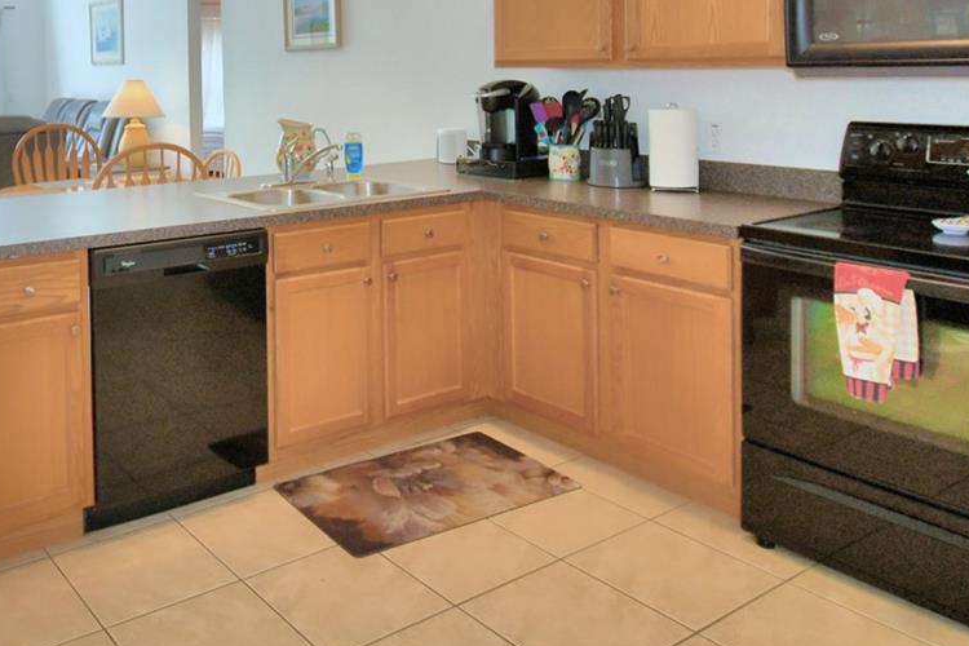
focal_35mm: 32
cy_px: 88
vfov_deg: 38.8
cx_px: 236
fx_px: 861
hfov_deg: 55.7
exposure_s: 1/50
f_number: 4.5
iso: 200
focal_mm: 10
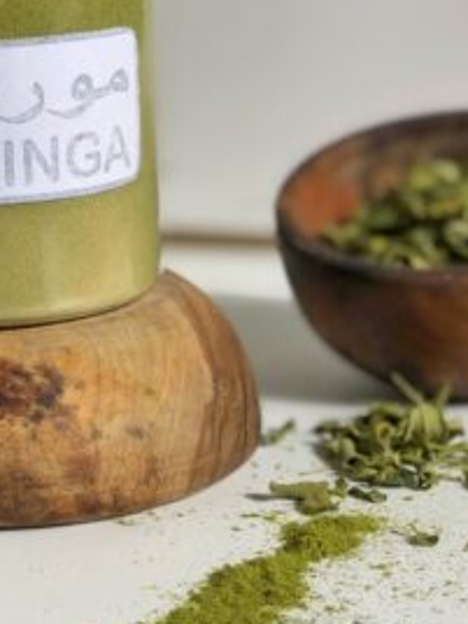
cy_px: 94
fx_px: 2001
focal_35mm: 111
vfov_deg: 17.5
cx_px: 42
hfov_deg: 13.2
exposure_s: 1/120
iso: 16
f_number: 2.4
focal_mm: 6
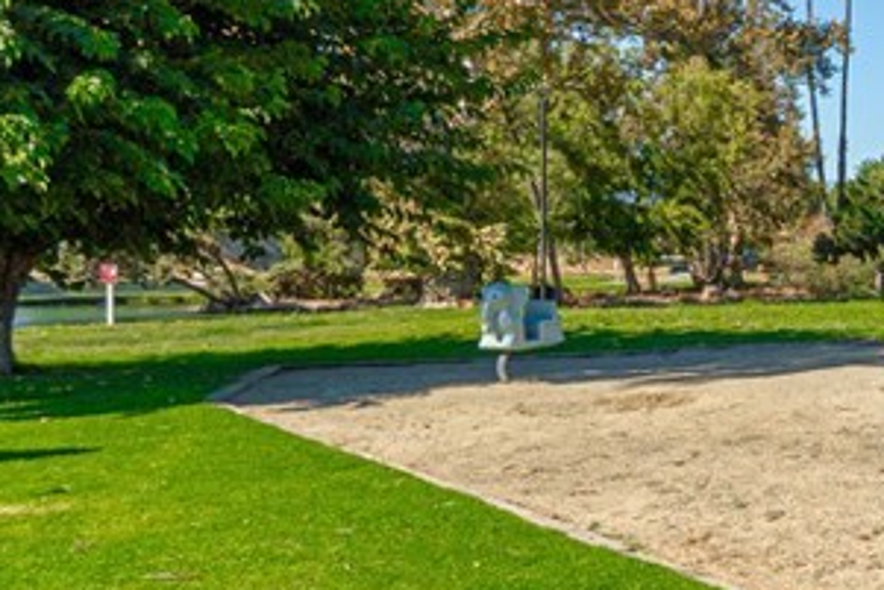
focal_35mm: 51
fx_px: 1253
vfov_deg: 26.5
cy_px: 250
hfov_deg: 30.5
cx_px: 1154
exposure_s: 1/320
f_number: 8
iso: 100
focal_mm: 10
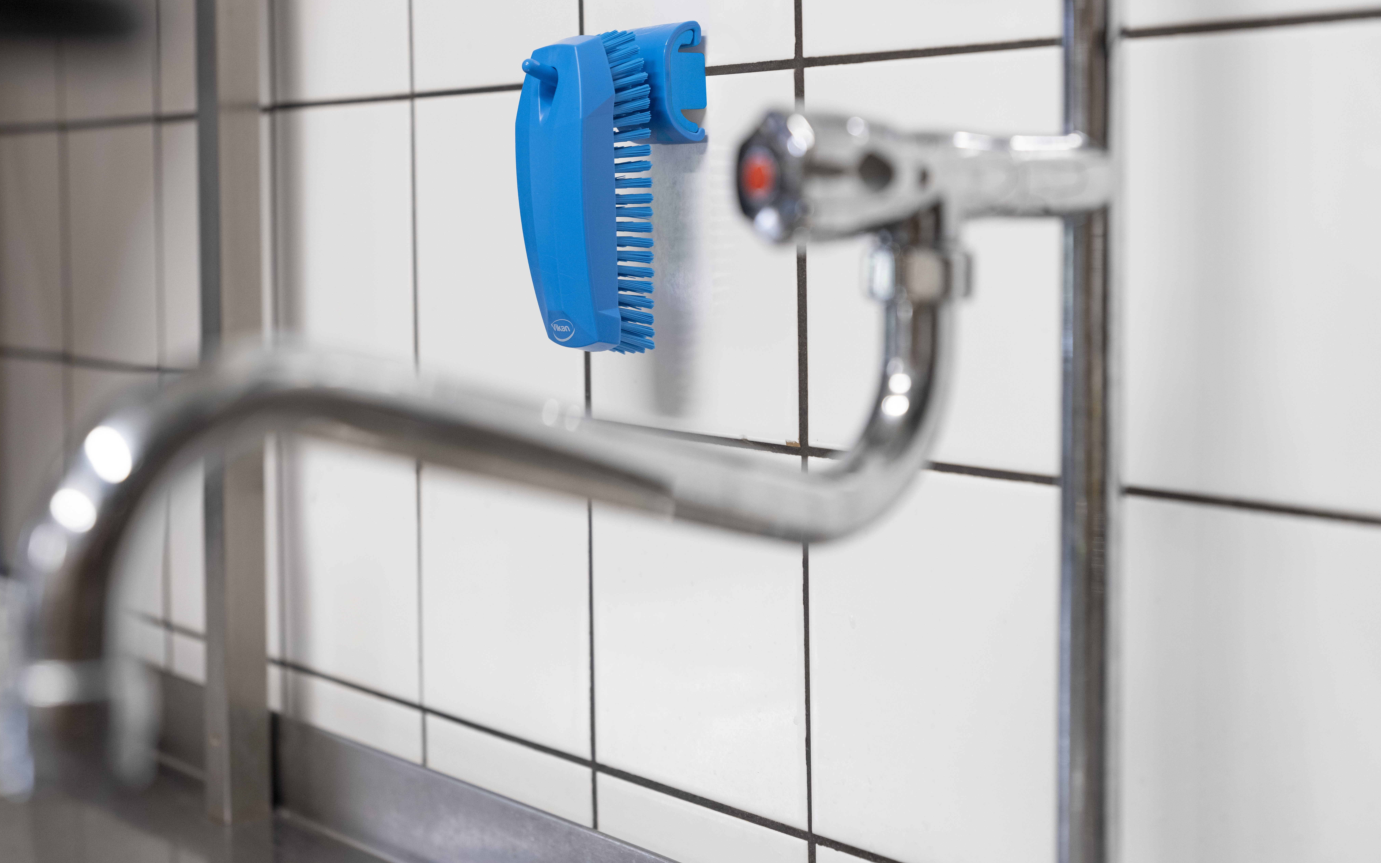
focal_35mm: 55
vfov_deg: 23.5
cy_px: 367
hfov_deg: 36.9
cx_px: 687
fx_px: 2070
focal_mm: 64
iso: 1600
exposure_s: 1/125
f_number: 4
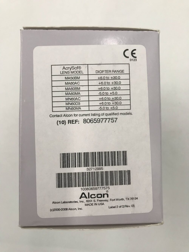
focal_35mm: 28
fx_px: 204
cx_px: 94
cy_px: 126
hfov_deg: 49.8
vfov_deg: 63.4
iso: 25
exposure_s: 1/40
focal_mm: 3.99
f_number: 1.8
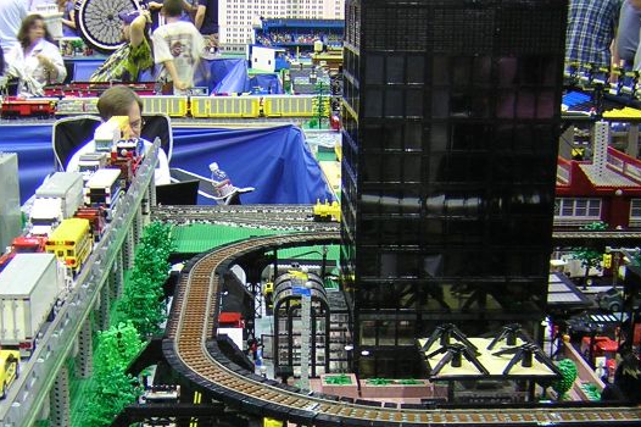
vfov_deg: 23.6
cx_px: 288
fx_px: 1014
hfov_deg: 35.0
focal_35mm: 57
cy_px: 306
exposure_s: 1/4.1
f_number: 2.6
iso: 132
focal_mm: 4.7
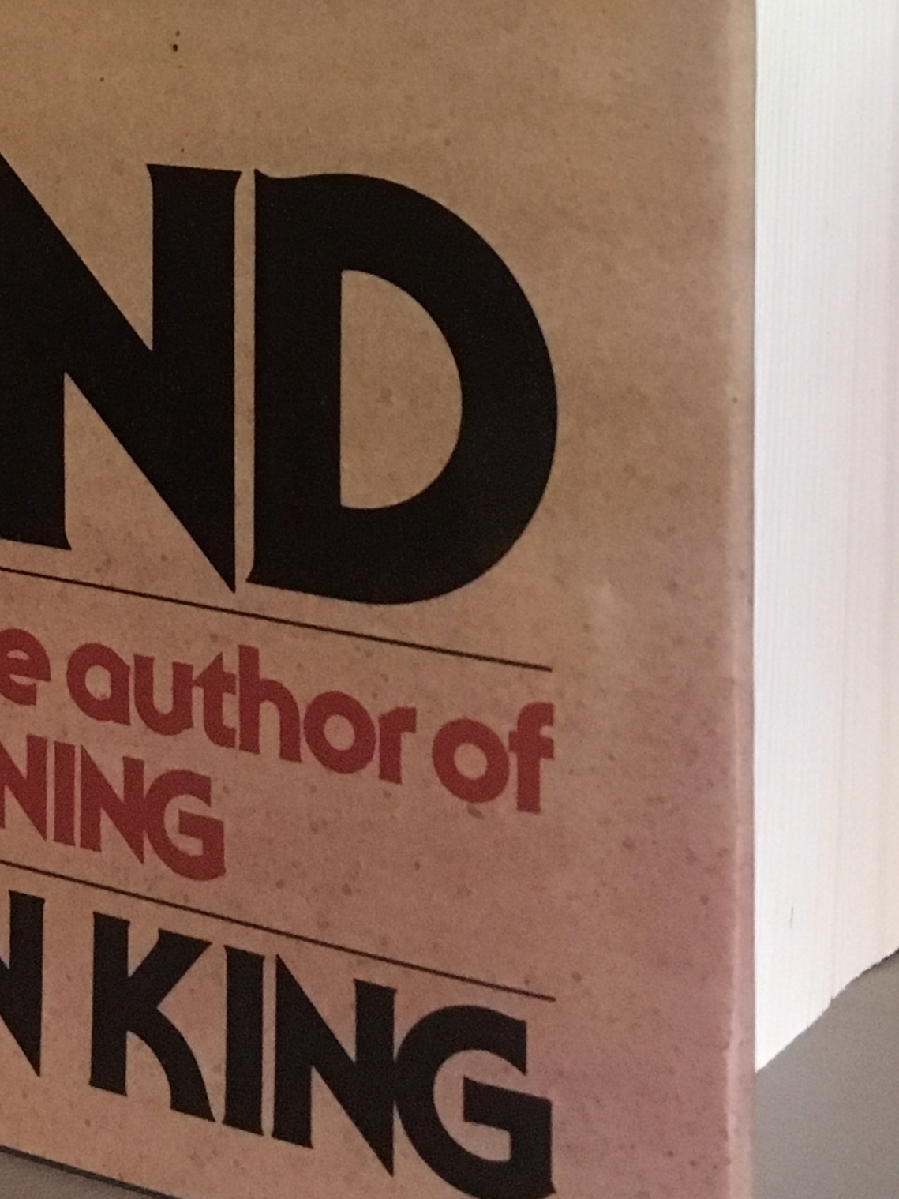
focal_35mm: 77
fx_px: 2667
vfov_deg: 23.7
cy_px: -120
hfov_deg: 18.9
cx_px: 161
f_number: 2.2
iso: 320
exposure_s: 1/15
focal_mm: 4.15
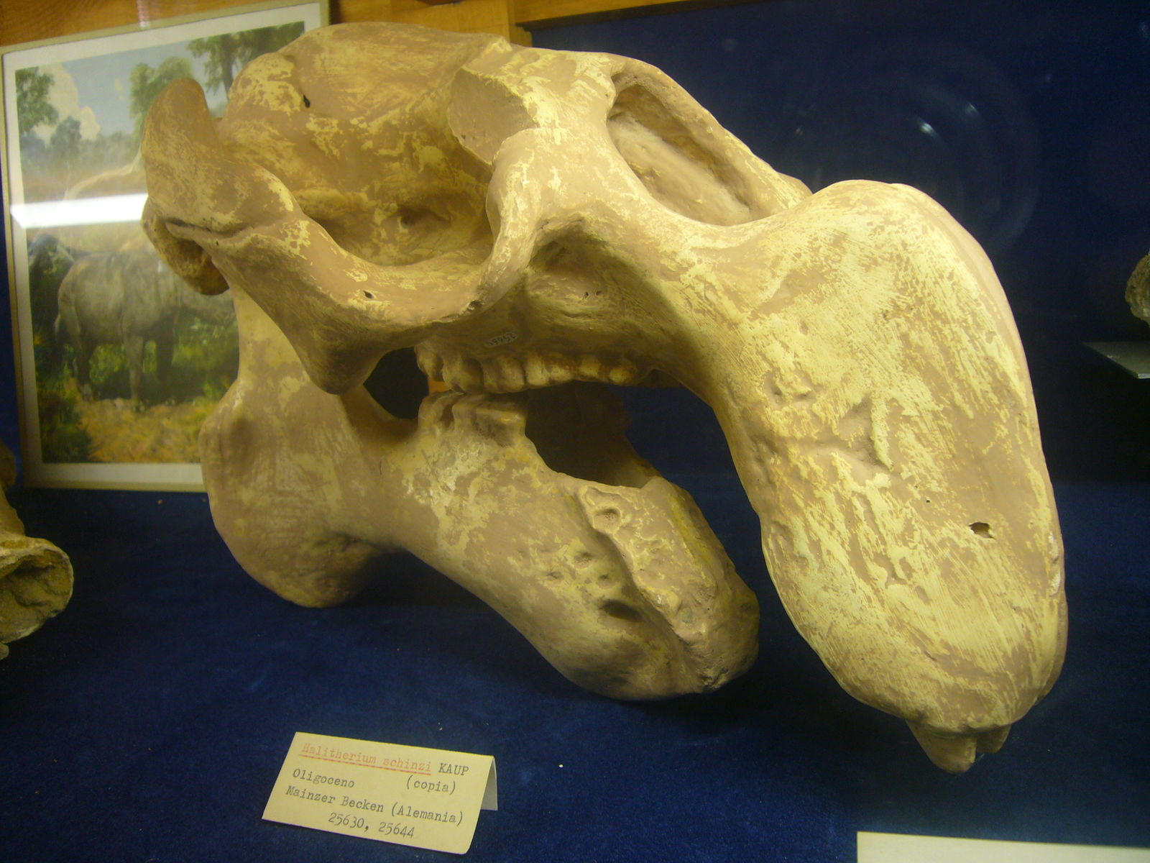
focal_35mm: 28
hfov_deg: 63.4
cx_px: 575
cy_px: 432
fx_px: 930
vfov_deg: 49.7
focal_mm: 4.6
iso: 100
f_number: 2.8
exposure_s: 1/25
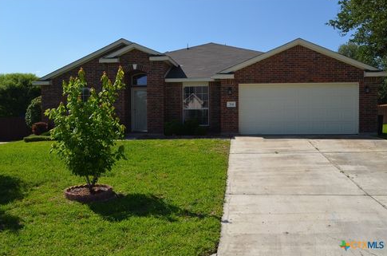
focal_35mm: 34
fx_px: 365
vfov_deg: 38.7
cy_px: 126
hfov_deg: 55.9
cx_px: 193
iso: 100
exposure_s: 1/200
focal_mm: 22
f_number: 10
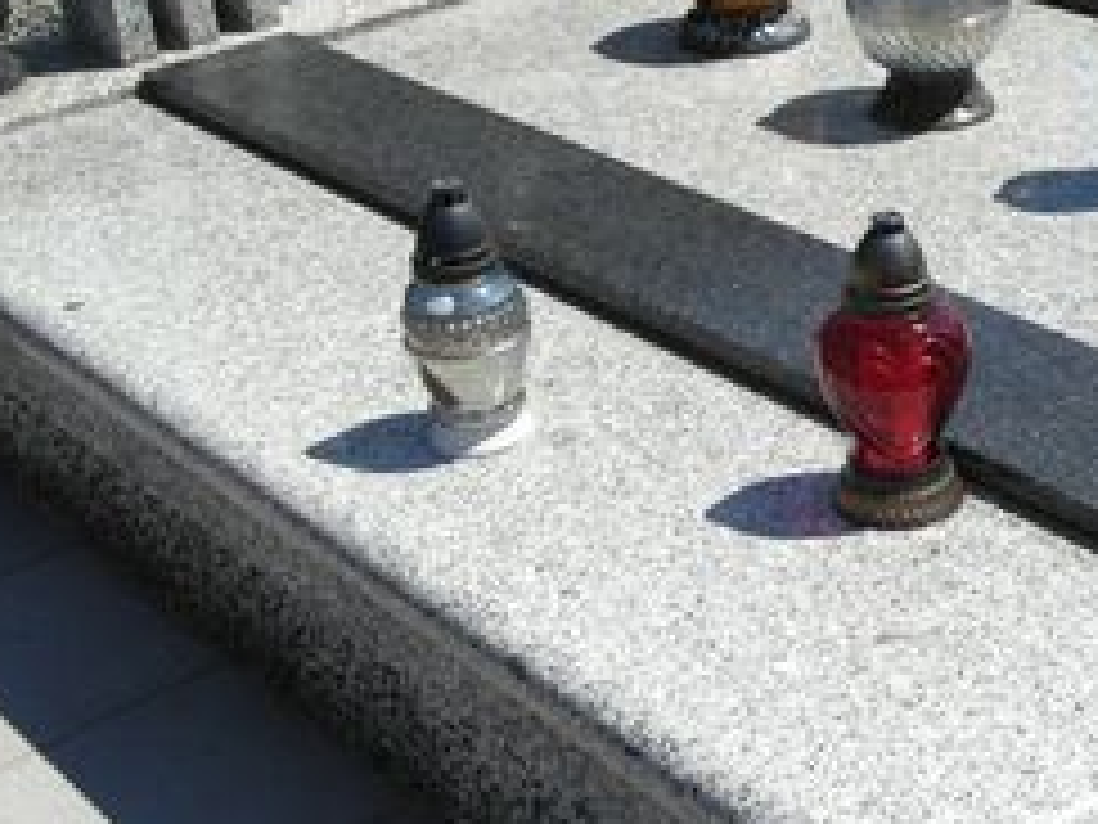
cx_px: 914
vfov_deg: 23.3
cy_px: 360
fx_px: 1998
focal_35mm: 63
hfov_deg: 29.8
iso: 80
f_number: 3.1
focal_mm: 5.2
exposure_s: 1/1500
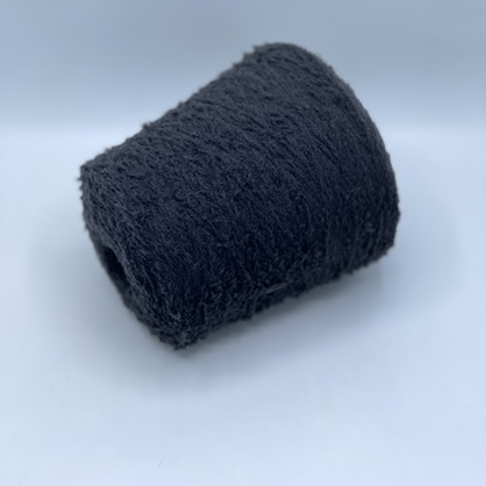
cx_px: 244
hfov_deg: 22.8
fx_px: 1207
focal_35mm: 76
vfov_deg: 22.7
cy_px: 181
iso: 20
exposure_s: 1/110
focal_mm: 7.5
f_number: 2.2
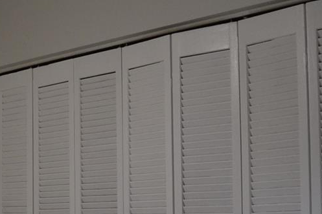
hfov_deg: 22.4
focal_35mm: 87
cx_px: -8
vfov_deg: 15.5
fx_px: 778
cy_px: 201
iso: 400
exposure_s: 1/60
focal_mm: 18
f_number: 4
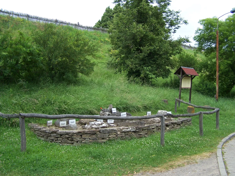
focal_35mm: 38
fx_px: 258
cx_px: 118
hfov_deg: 49.0
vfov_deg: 37.7
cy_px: 88
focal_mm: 6.3
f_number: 2.8
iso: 80
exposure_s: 1/250
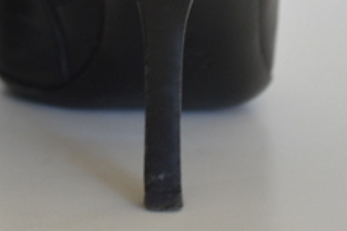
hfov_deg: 10.2
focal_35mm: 201
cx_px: 2
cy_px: -92
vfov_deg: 6.7
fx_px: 1936
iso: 400
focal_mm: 44
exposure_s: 1/60
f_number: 5.3
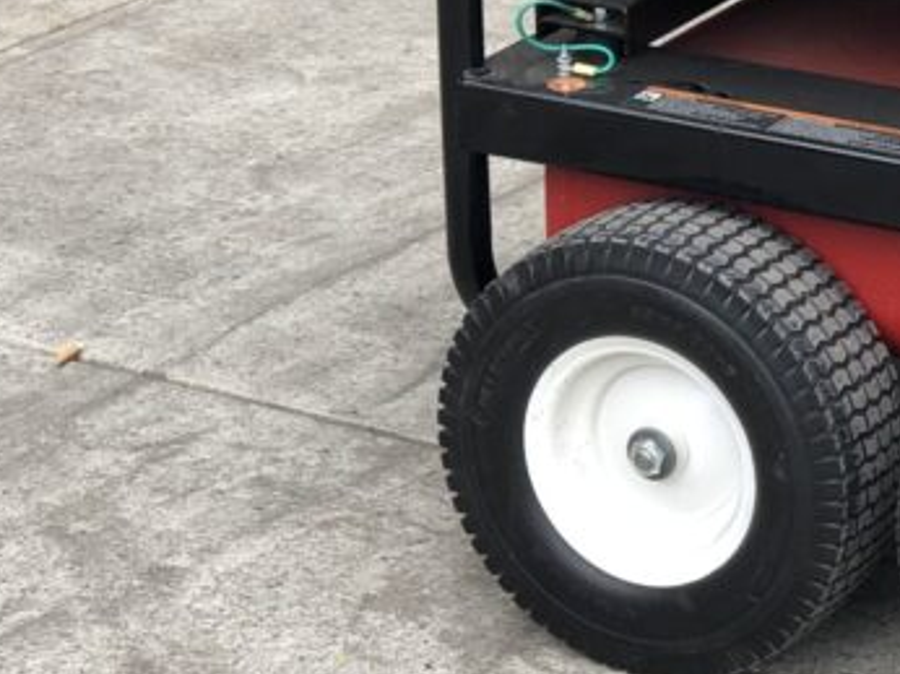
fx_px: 4001
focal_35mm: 154
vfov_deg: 9.6
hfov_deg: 12.5
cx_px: 1085
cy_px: 29
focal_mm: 6
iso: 25
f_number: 2.4
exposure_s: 1/120
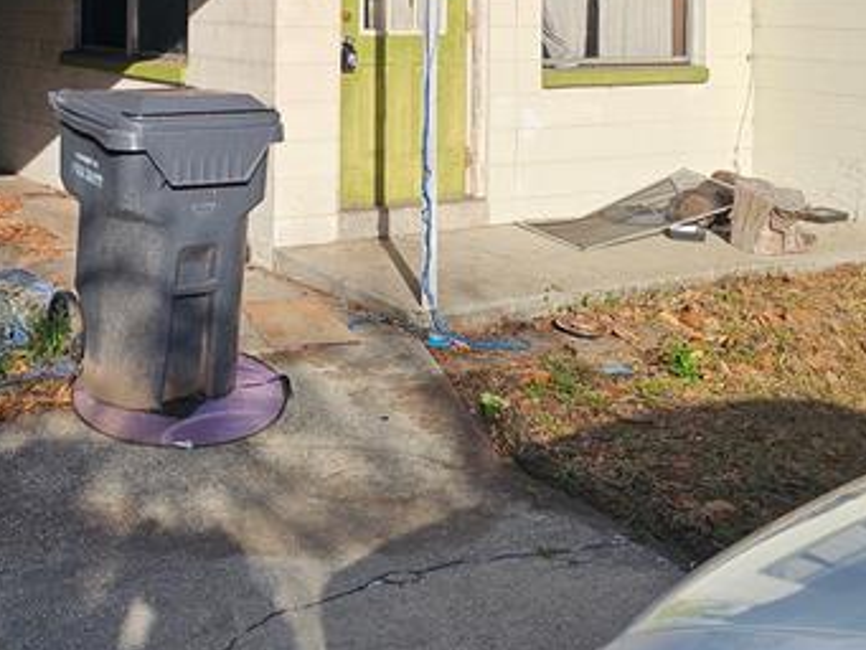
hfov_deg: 35.1
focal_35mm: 54
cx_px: 267
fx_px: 1351
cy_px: -3
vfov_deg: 25.7
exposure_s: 1/1064
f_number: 1.7
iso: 10
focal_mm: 6.3
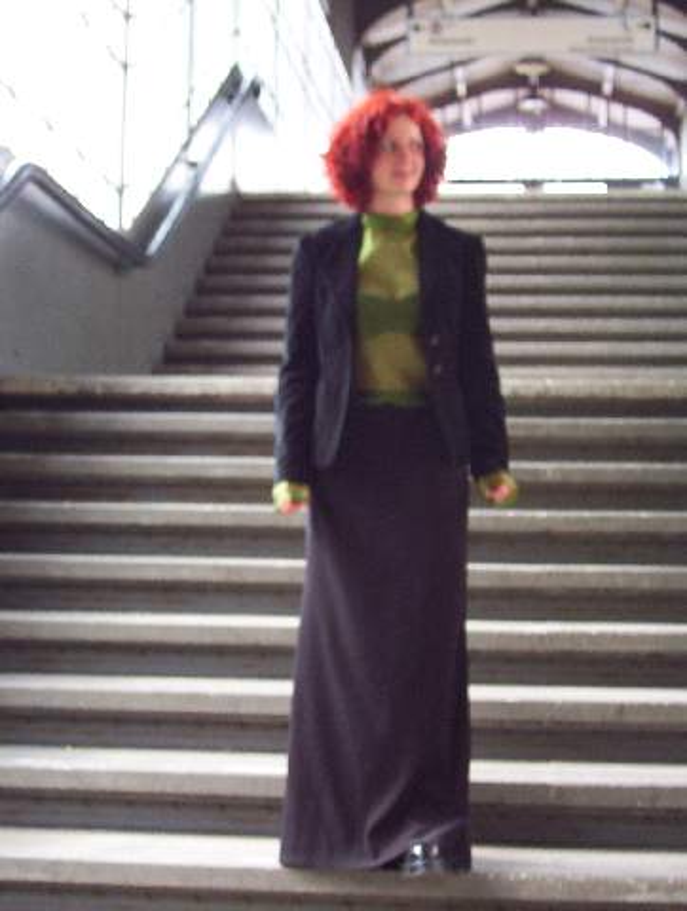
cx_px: 344
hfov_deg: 23.0
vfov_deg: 30.2
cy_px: 456
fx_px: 1688
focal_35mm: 64
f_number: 3.54
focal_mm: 9.98
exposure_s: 1/56.4
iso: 140
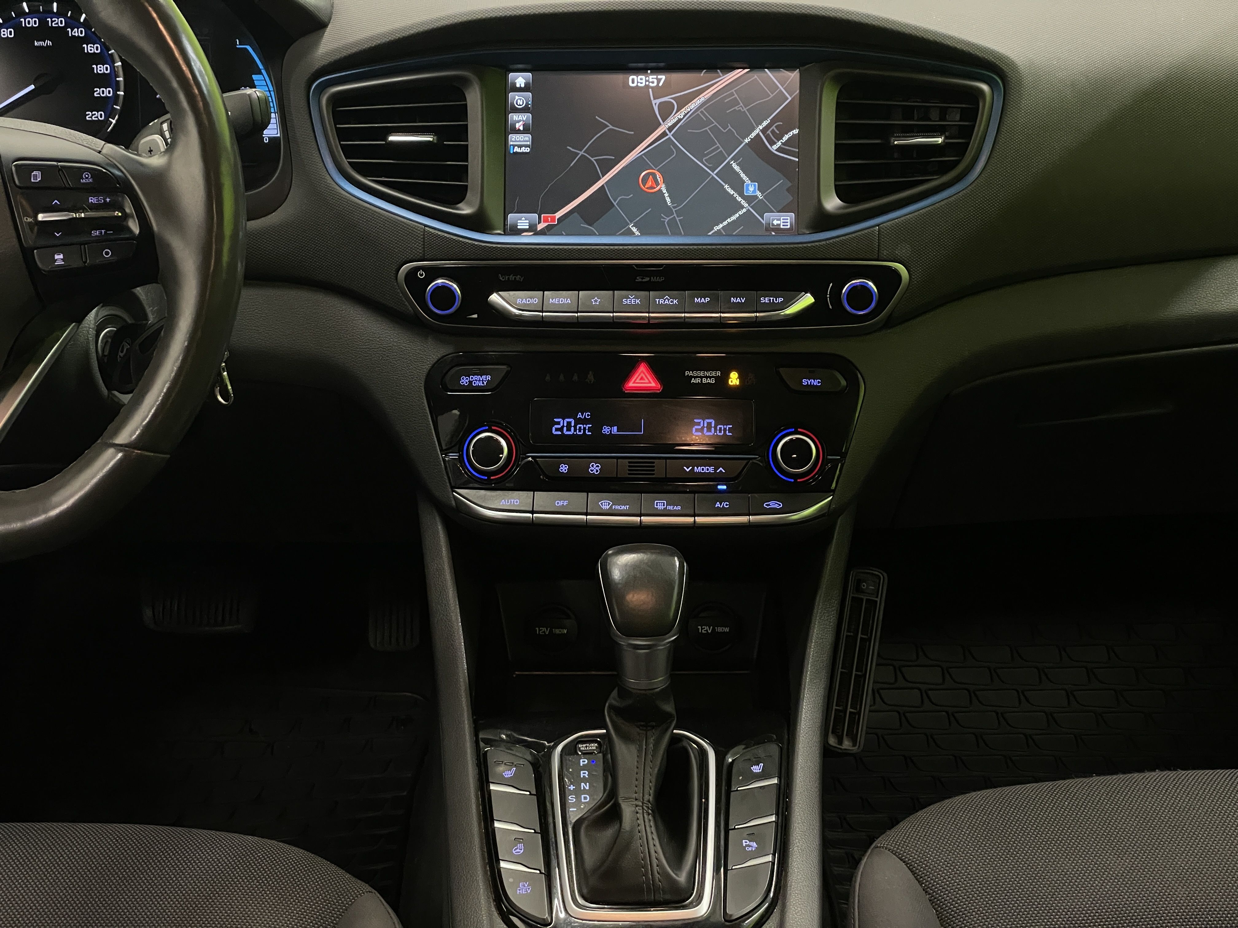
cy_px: 464
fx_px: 1860
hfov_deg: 36.8
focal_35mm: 52
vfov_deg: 28.0
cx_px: 619
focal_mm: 6
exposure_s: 1/50
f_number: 2
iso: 400
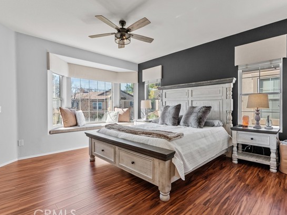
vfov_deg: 71.6
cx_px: 143
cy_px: 110
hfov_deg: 87.8
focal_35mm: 18
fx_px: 149
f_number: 8
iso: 1000
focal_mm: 16
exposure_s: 1/60
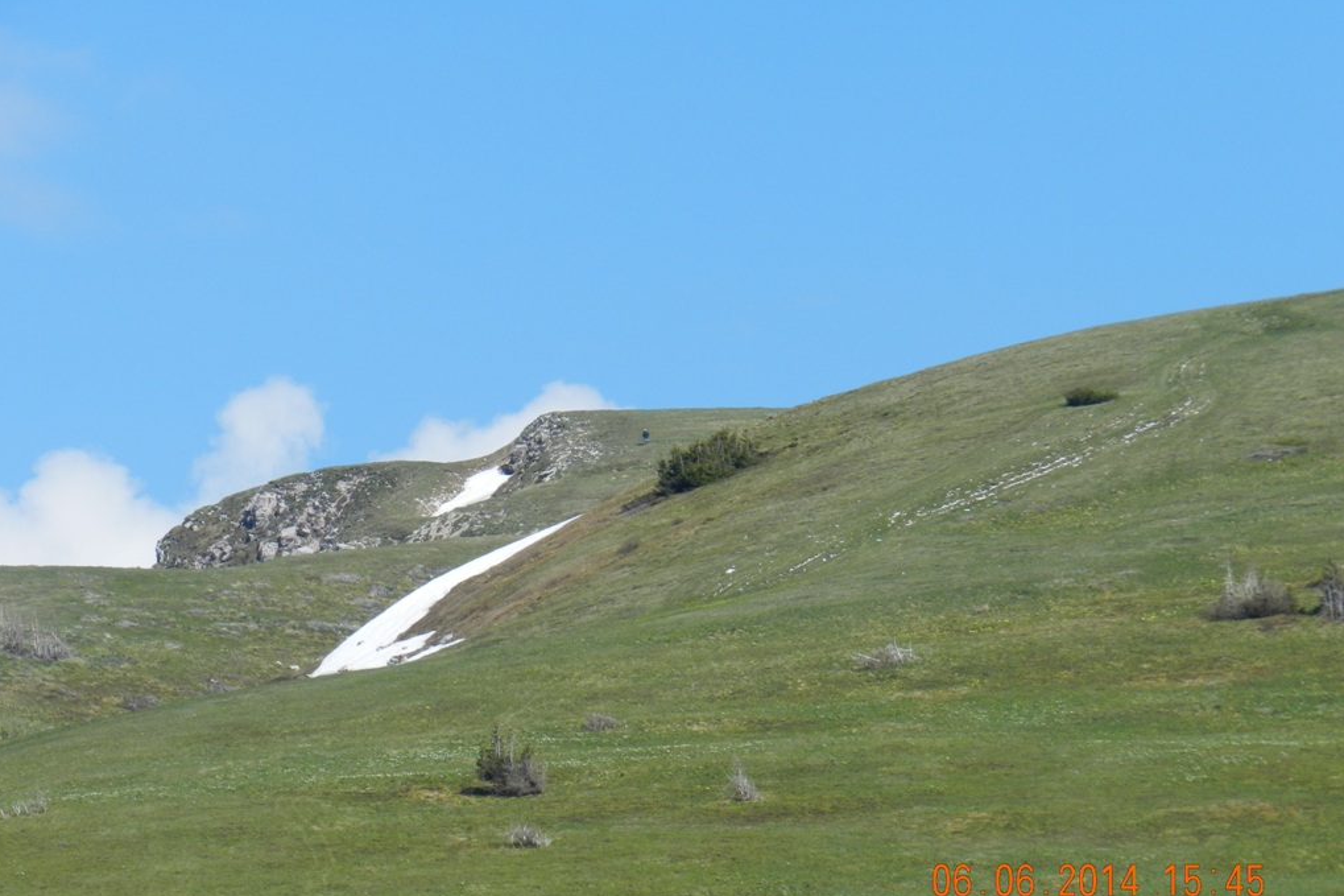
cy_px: 479
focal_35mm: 299
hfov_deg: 6.9
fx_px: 11160
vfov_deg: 4.6
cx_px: 671
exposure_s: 1/1000
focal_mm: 50.8
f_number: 5.3
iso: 160
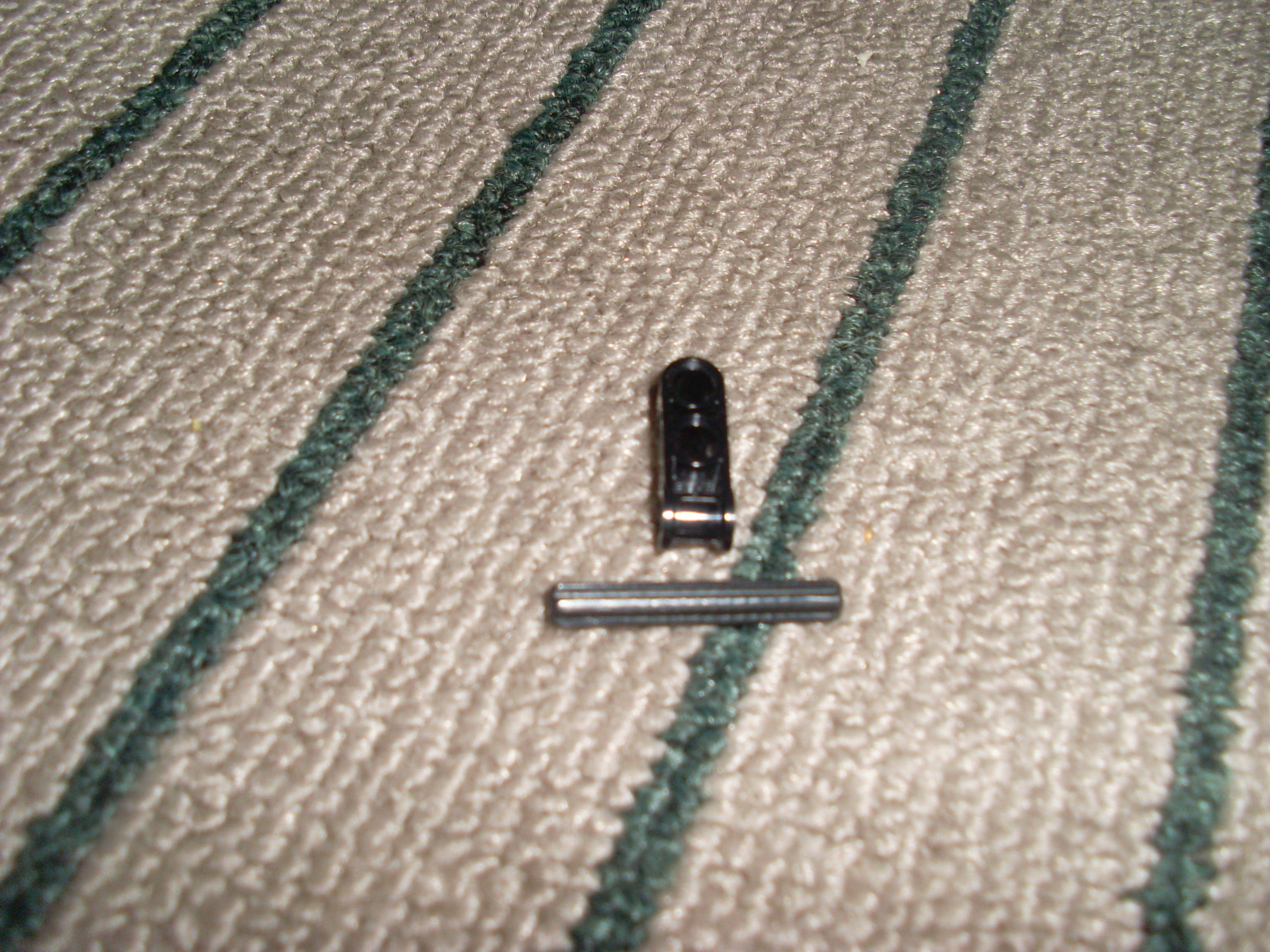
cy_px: 476
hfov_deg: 49.0
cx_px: 635
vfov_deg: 37.7
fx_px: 1394
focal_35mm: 38
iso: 100
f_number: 7.7
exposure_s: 1/45
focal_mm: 6.3
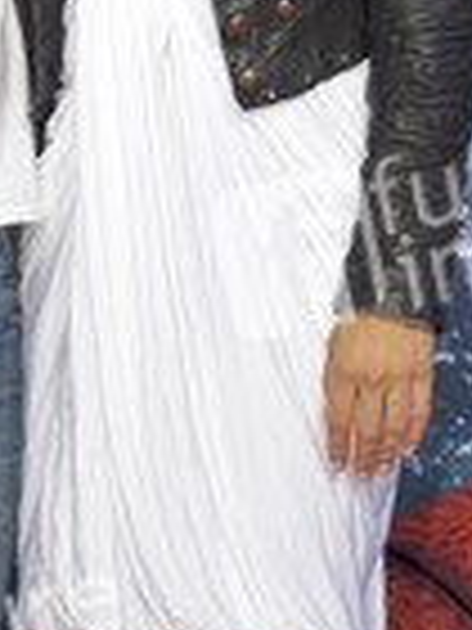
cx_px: 38
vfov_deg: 5.0
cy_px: 9
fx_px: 7236
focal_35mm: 398
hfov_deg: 3.7
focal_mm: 145
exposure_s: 1/250
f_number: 5.6
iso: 800
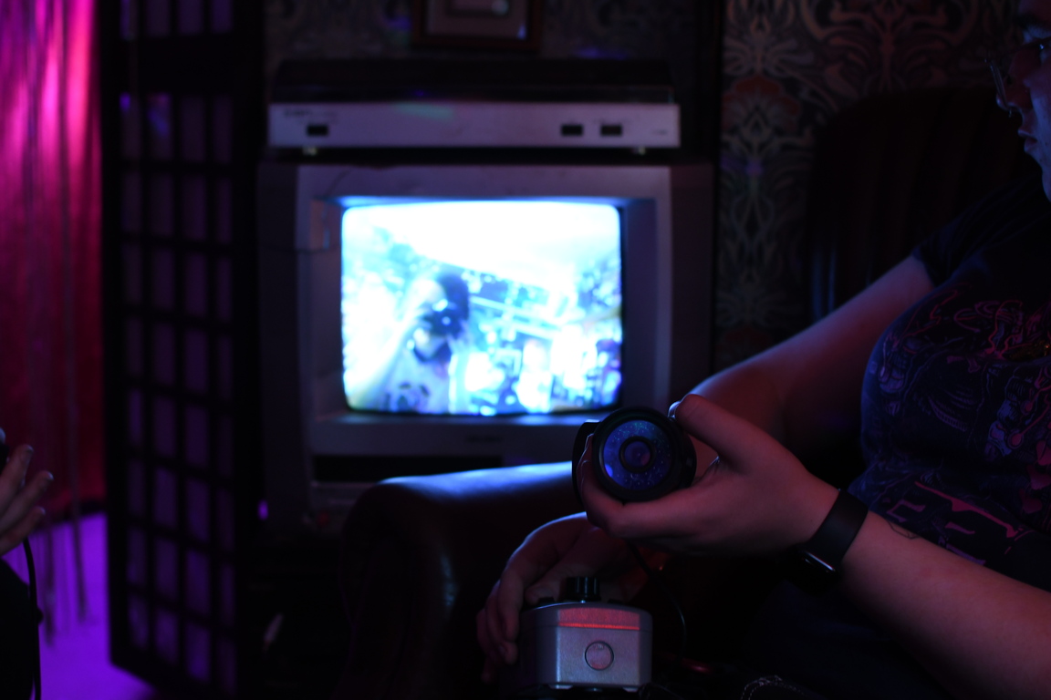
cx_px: 526
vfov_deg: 26.0
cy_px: 350
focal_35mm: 52
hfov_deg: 38.2
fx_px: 1518
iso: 800
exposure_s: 1/30
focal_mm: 35
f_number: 3.2
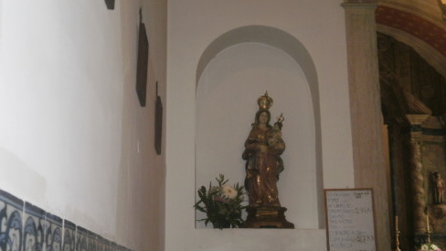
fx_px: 567
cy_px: 161
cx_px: 218
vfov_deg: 24.8
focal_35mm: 48
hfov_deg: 42.9
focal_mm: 7.61
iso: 160
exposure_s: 1/40
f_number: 3.4
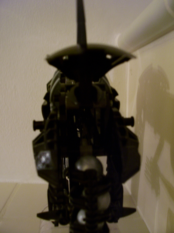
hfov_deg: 41.7
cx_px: 87
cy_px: 116
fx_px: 228
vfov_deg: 54.0
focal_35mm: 34
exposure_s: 1/8
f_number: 2.7
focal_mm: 5.6
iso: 160
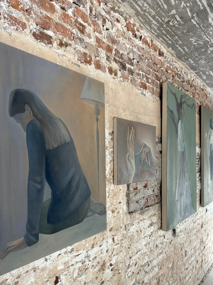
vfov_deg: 65.2
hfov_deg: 51.3
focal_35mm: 27
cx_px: 103
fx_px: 222
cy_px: 155
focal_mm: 6.76
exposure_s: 1/60
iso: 320
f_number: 1.78
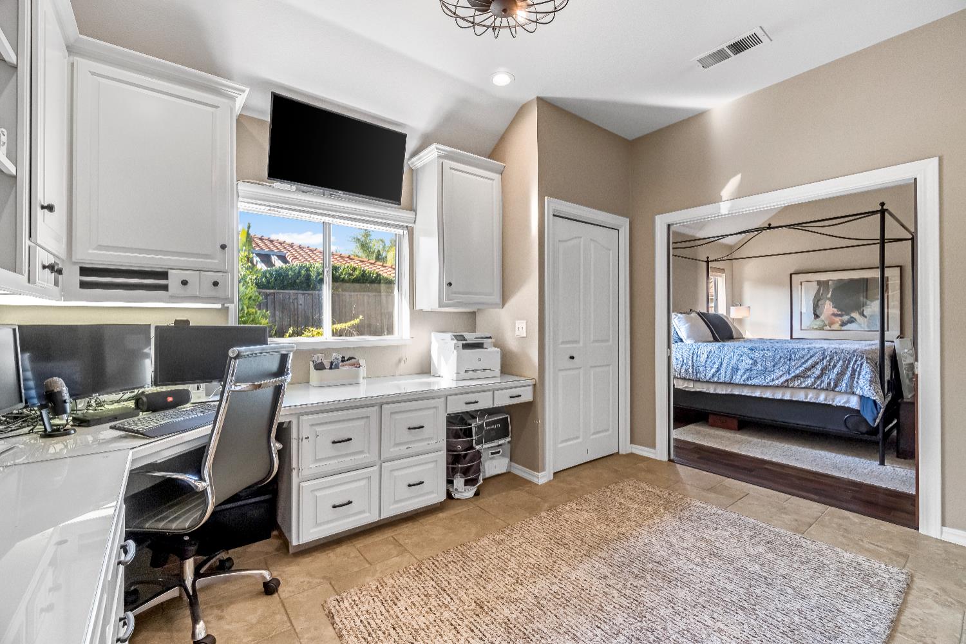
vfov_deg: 77.3
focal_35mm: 15
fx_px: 402
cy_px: 322
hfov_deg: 100.4
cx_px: 483
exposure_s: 1/20
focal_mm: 10
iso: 400
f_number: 8
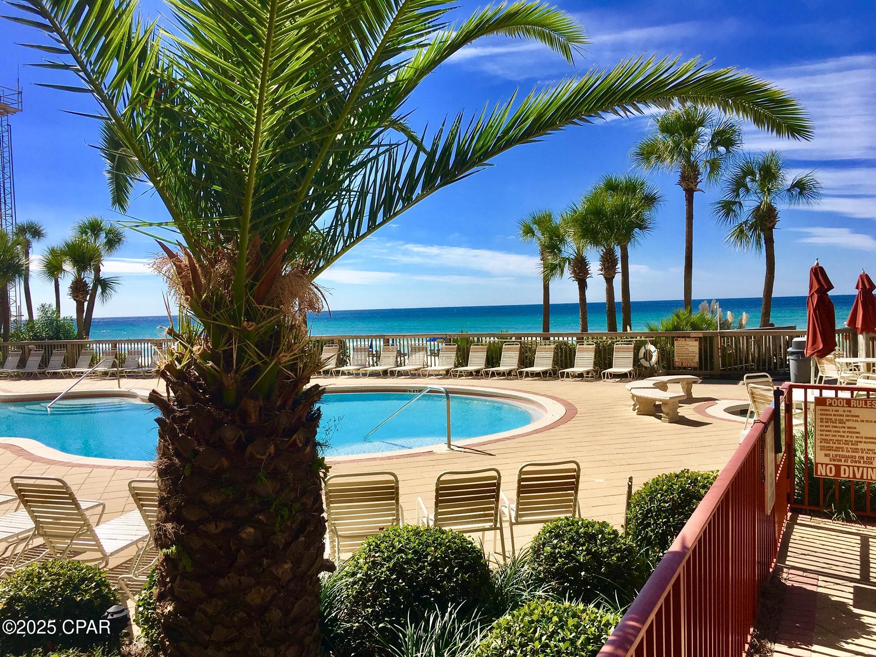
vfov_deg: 48.2
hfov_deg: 61.7
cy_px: 328
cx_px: 438
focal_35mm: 29
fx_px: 734
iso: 25
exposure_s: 1/2024
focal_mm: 4.15
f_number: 2.2
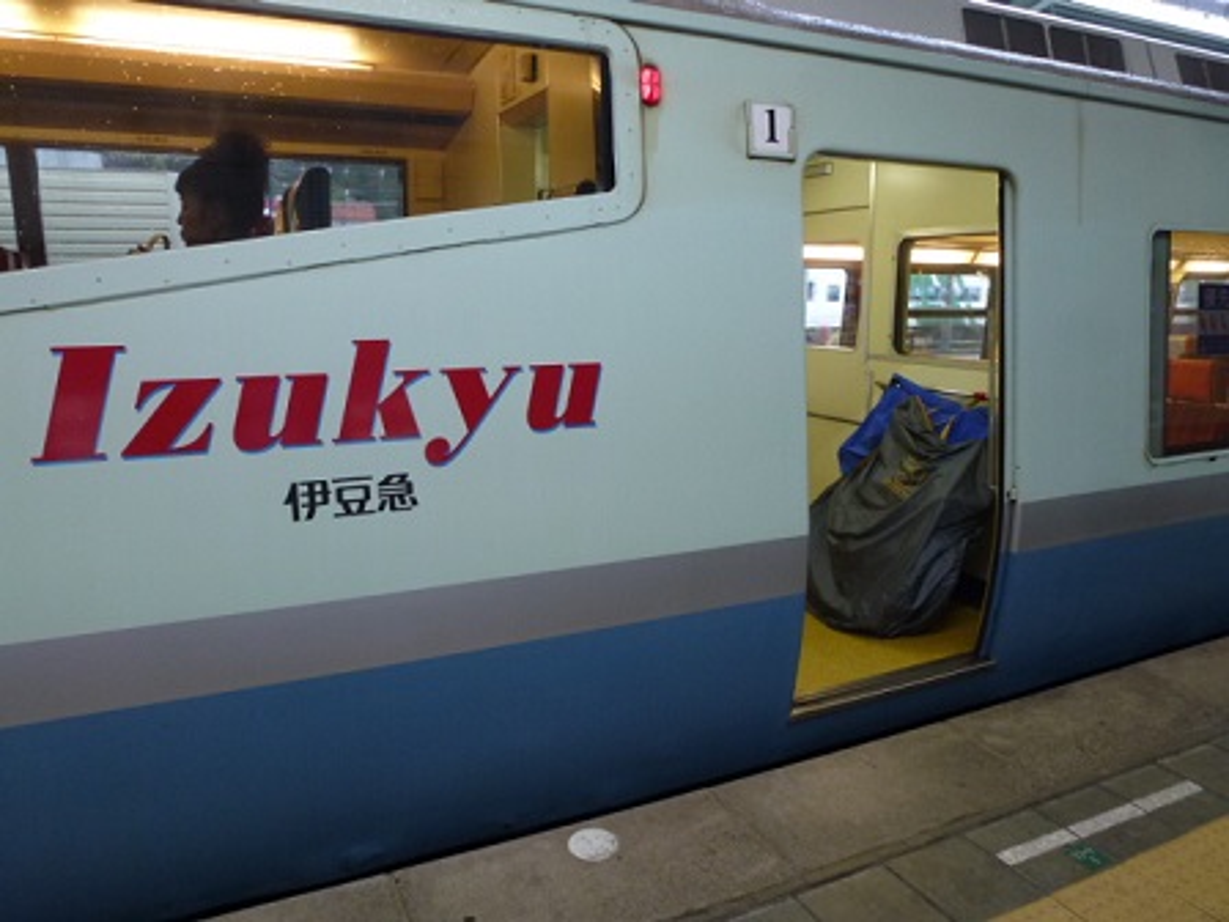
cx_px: 614
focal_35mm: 24
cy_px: 461
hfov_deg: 71.6
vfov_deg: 56.8
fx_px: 852
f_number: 3.3
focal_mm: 4.3
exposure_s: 1/25
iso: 200
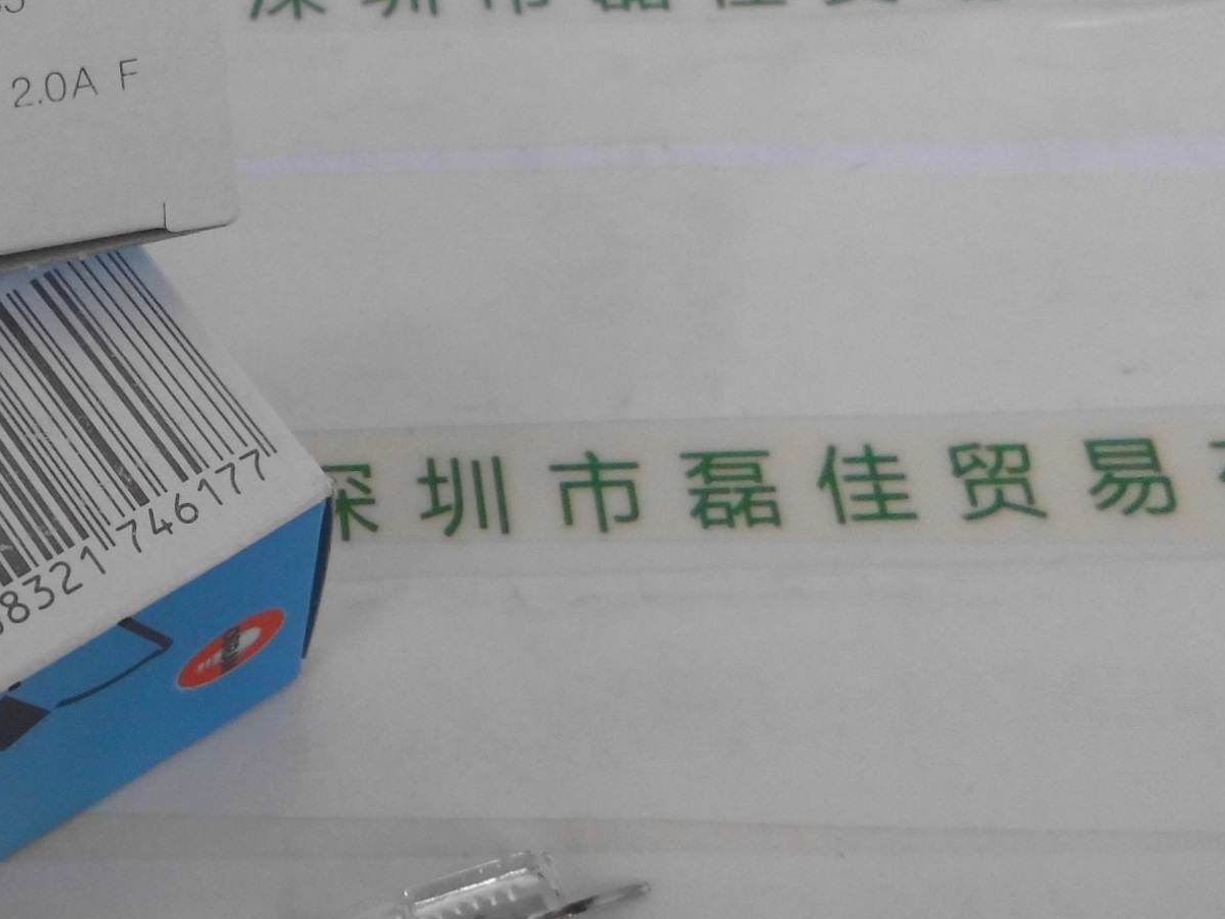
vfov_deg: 26.6
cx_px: 143
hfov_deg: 33.3
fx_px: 1947
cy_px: 478
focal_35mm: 55
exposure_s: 1/60
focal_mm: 4.6
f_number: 3.2
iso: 200
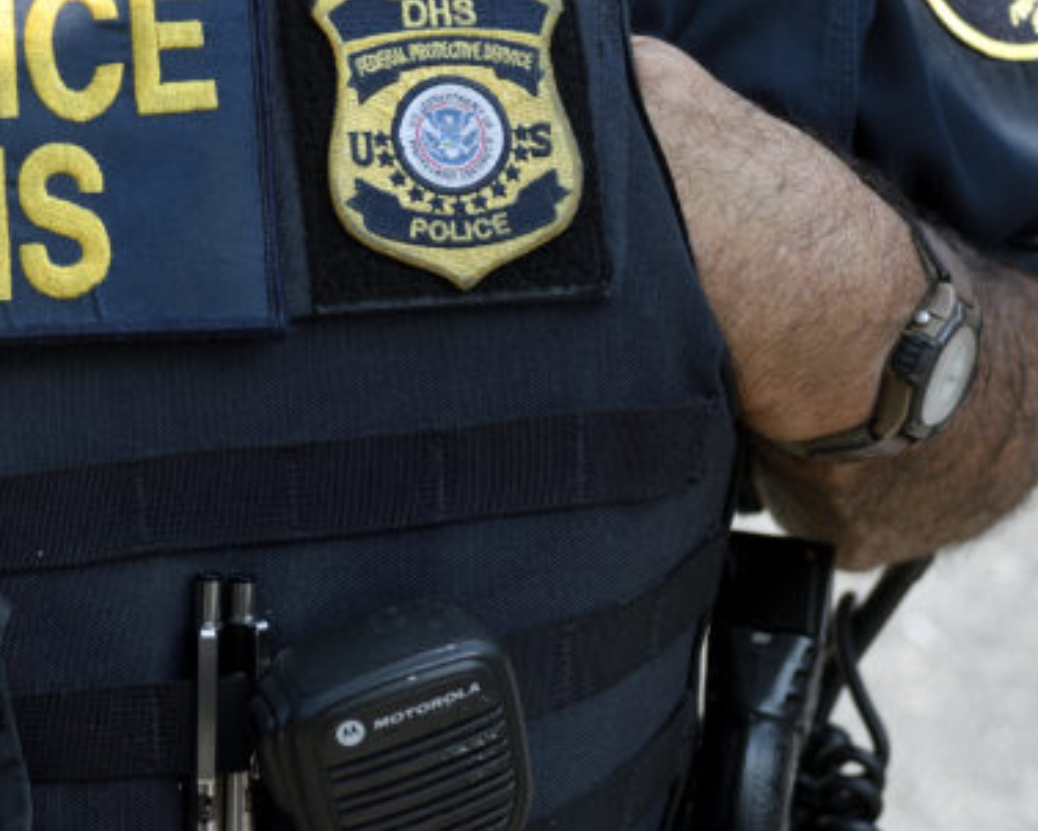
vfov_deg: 14.6
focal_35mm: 105
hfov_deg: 18.1
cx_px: 160
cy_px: 228
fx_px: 3227
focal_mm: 35
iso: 250
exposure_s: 1/640
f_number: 5
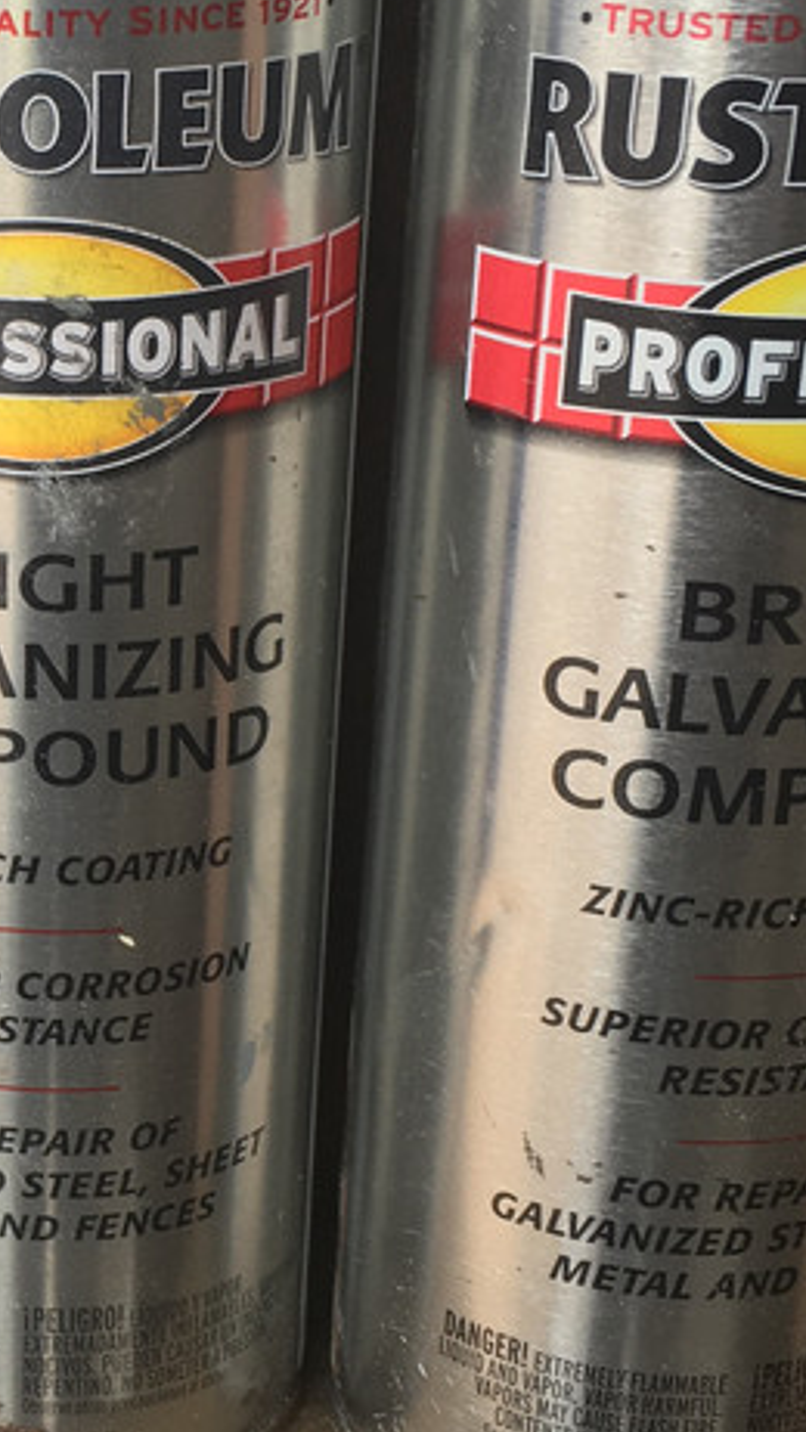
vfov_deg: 29.0
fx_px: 2773
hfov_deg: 15.9
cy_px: 694
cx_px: -181
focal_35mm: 73
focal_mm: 4.15
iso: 25
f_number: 2.2
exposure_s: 1/120
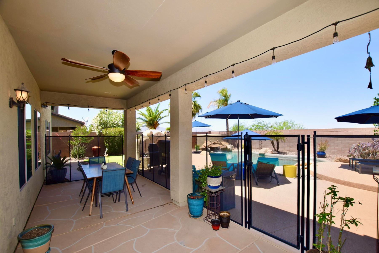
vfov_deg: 77.3
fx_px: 158
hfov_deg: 100.4
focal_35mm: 15
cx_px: 190
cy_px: 126
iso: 100
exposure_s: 1/200
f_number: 7.1
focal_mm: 10
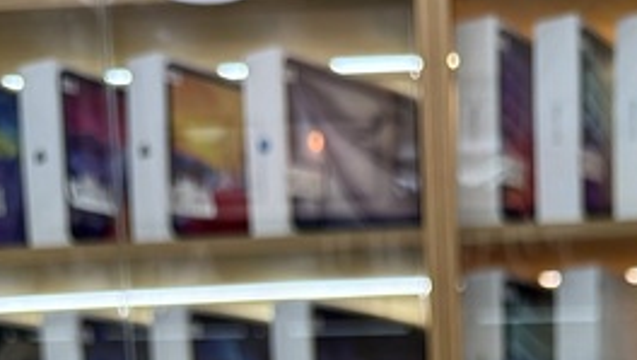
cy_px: 966
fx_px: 1504
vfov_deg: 10.8
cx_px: 445
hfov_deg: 23.7
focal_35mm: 89
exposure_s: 1/120
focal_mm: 6.76
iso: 64
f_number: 1.78
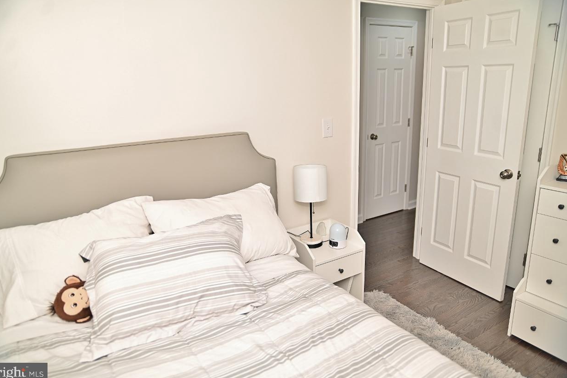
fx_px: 394
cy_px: 187
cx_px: 279
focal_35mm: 25
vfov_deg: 51.3
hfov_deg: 71.5
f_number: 2.8
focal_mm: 24
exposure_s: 1/80
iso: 200
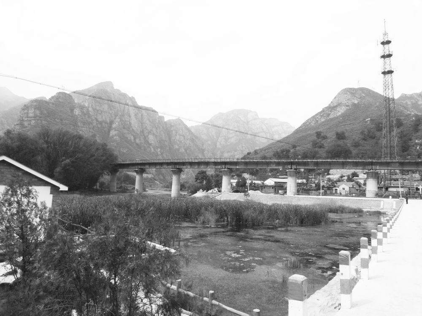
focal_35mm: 24
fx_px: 293
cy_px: 158
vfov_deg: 56.8
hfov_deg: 71.6
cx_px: 211
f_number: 7.3
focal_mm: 4.3
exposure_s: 1/250
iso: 80
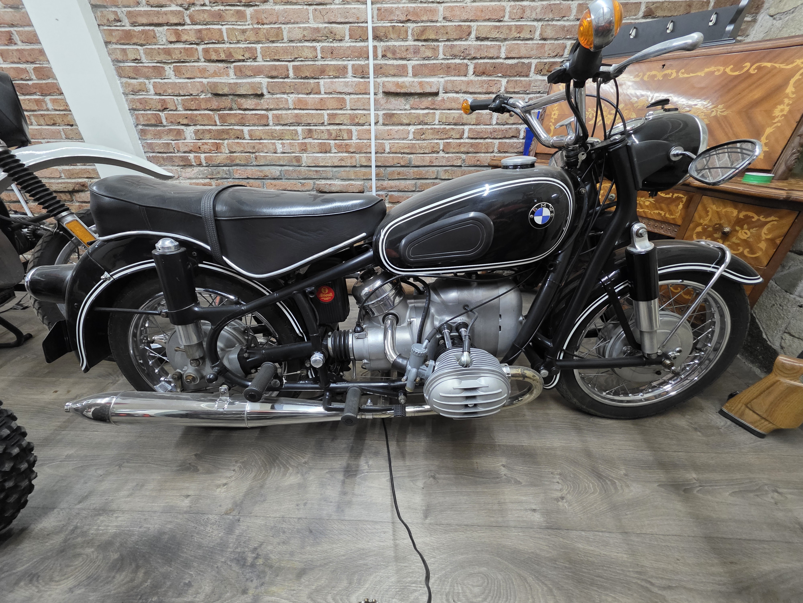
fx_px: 302
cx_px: 402
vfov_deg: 89.9
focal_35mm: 13
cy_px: 302
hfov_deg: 106.2
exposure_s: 1/60
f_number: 1.9
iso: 800
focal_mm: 2.2
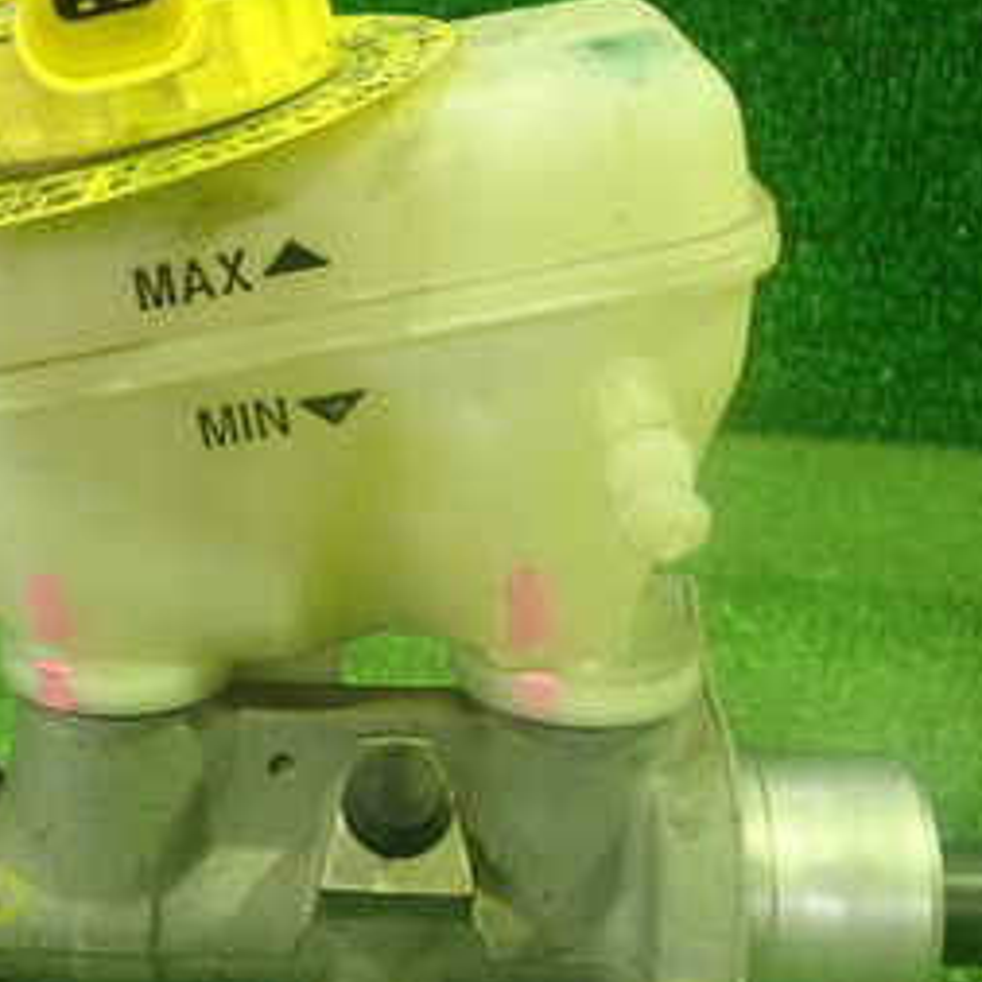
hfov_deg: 26.9
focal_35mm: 63
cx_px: 248
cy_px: 578
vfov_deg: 27.3
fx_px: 2022
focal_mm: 5.5
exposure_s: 1/50
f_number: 2.3
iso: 800
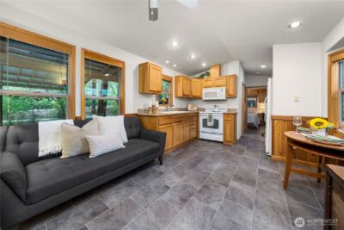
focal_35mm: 12
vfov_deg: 90.1
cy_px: 115
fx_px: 115
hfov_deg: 112.6
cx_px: 172
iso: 400
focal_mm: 12
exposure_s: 1/60
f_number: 7.1
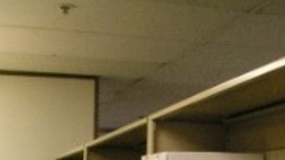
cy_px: 193
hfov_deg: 26.5
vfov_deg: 14.6
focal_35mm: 80
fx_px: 605
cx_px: 129
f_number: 2.8
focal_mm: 5.8
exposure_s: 1/40
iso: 200
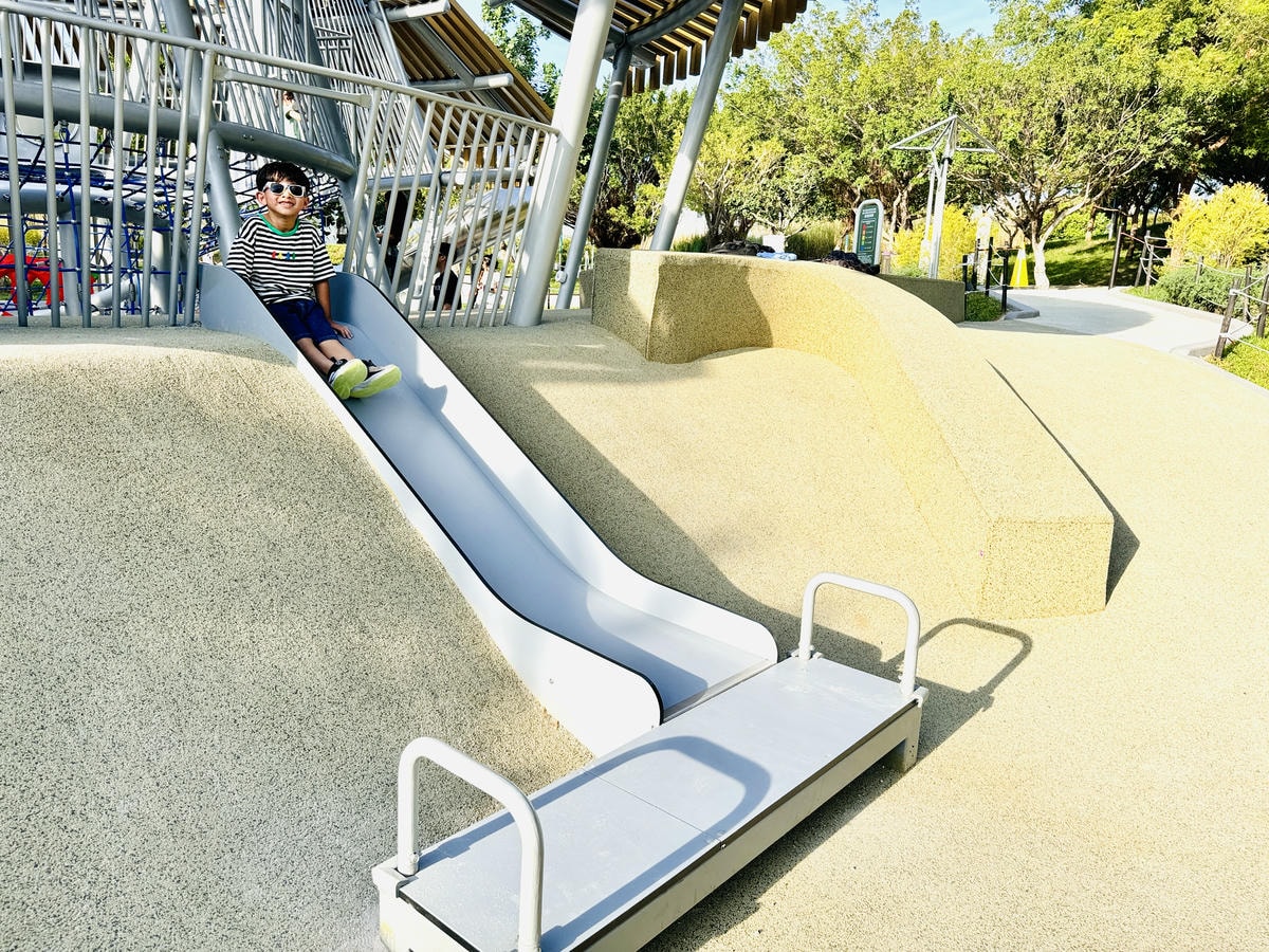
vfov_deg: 56.8
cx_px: 634
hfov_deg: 71.6
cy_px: 476
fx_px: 880
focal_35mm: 24
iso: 80
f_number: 1.78
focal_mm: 6.76
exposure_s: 1/1869
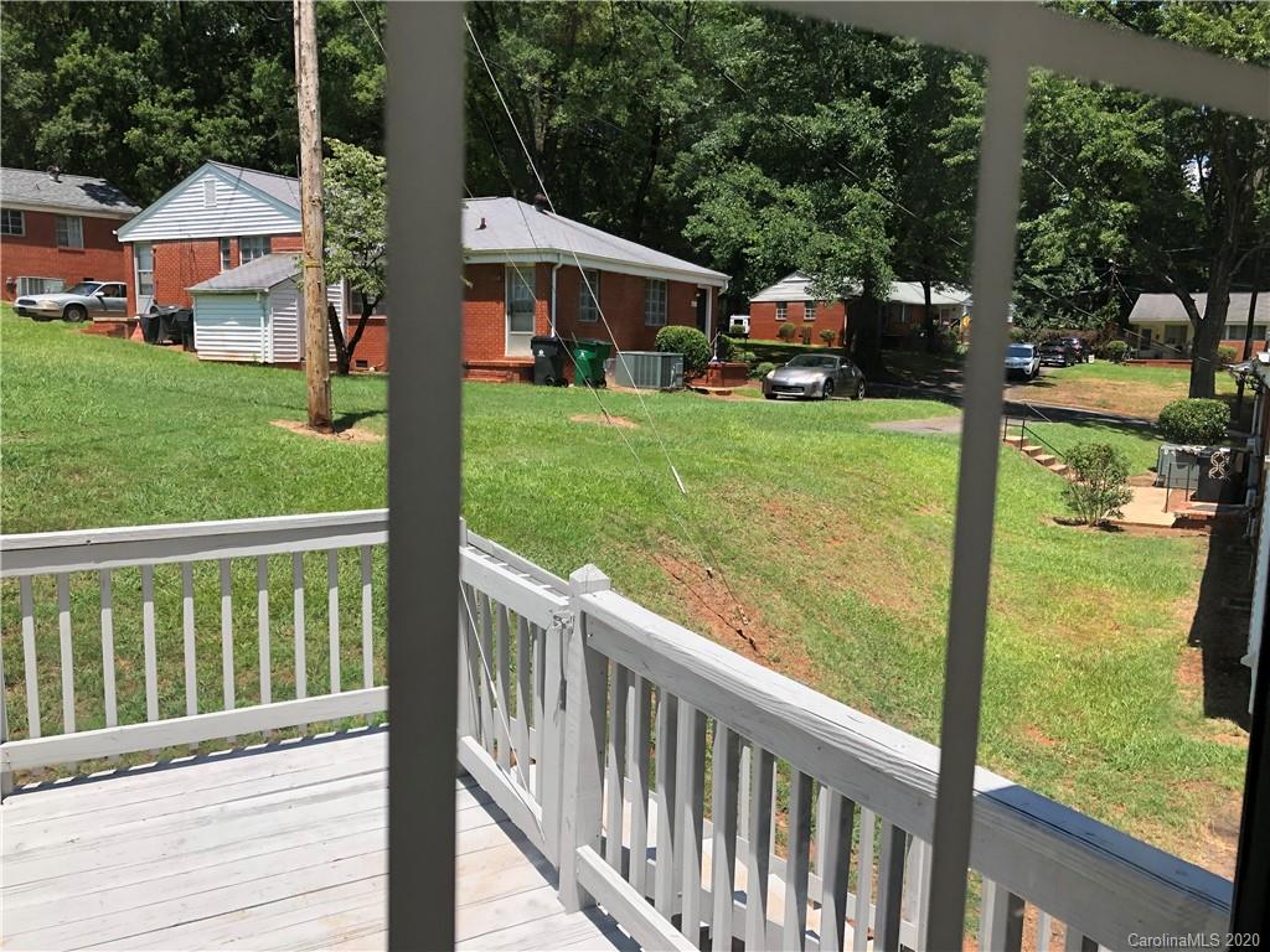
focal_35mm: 28
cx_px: 635
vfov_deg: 49.7
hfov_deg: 63.4
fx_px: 1027
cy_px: 476
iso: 20
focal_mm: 3.99
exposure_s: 1/1104
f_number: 1.8
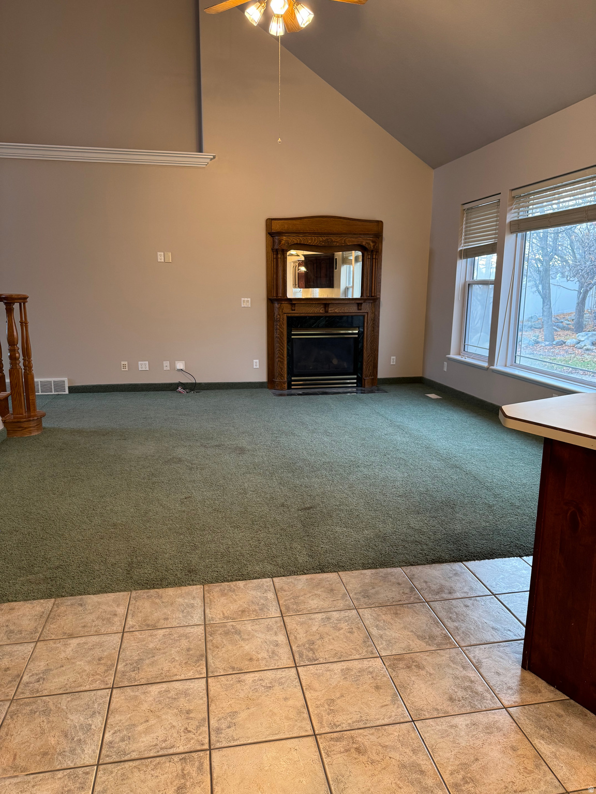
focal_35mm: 24
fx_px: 551
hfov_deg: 56.8
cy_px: 397
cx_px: 298
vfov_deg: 71.6
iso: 200
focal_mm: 6.76
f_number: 1.78
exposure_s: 1/60
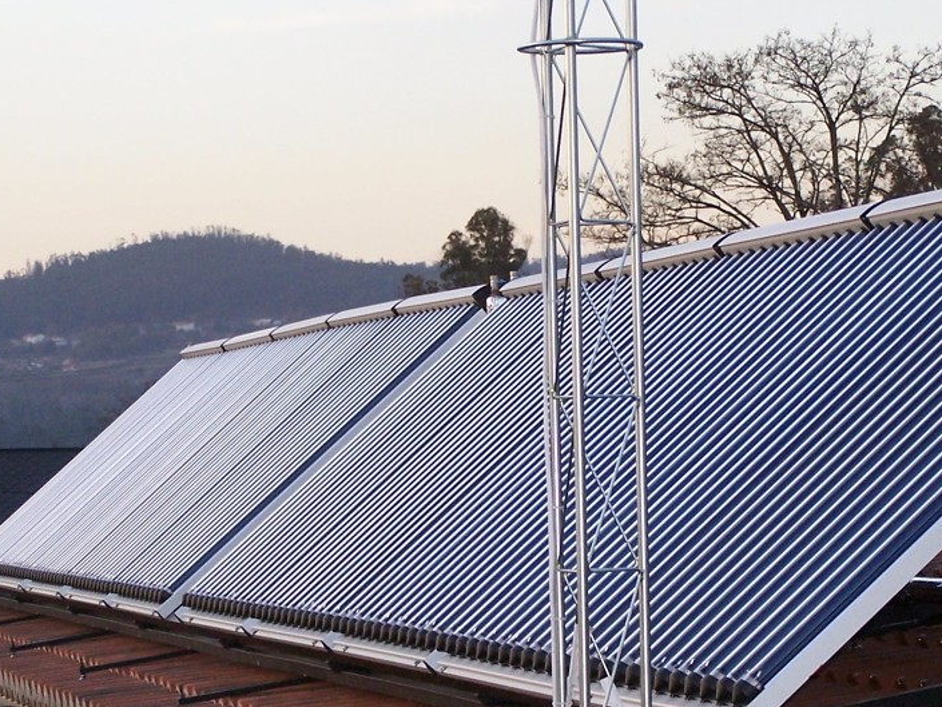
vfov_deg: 9.3
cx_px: 639
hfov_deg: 12.3
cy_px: 424
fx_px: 4355
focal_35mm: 160
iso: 140
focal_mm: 15.6
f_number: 3.2
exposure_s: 1/125
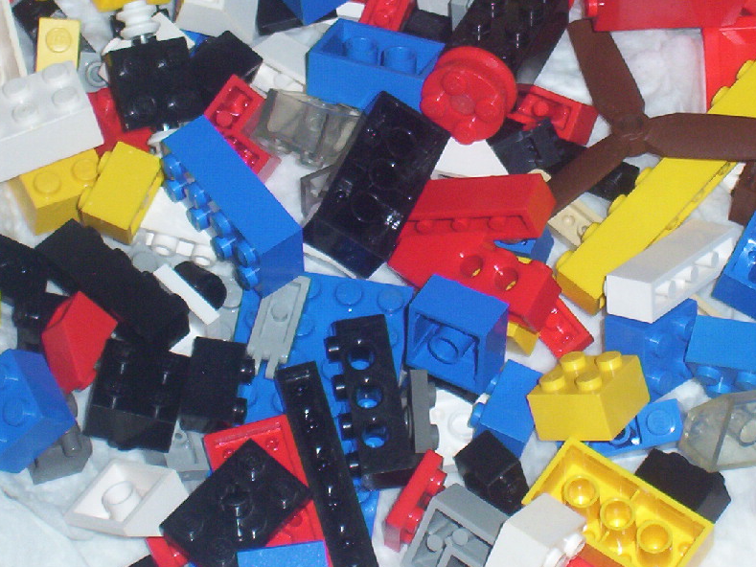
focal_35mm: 162
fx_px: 3539
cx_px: 461
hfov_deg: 12.2
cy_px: 147
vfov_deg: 9.2
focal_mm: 16.61
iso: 140
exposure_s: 1/90
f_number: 4.72
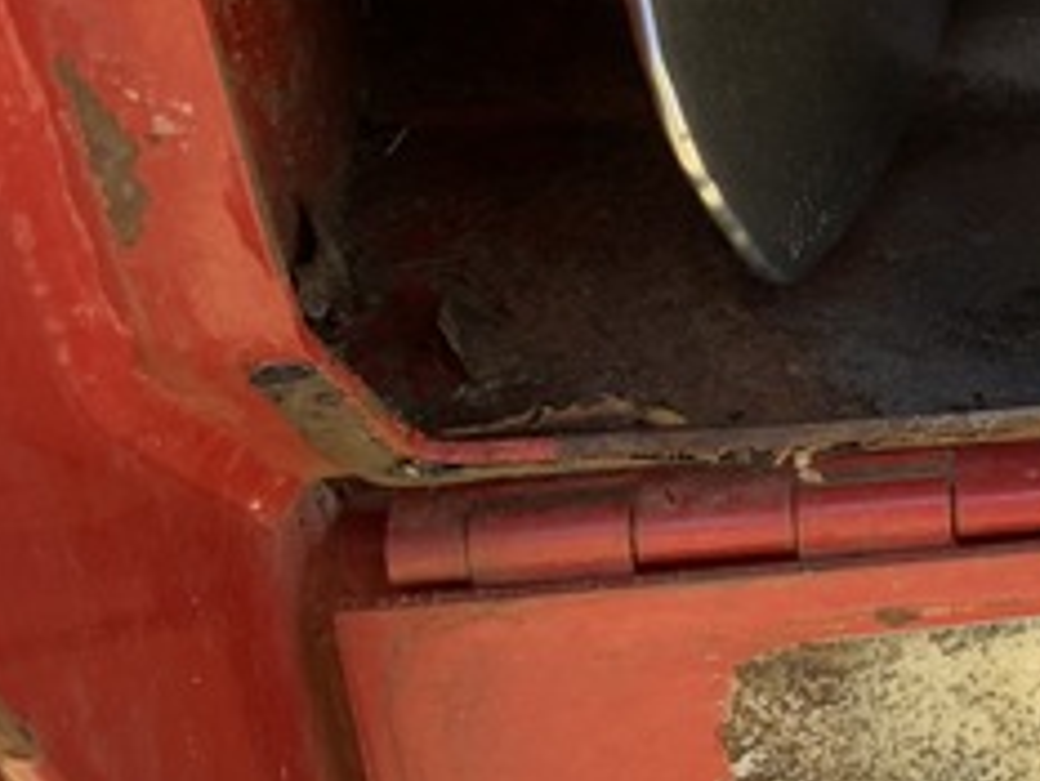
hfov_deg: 22.1
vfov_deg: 18.0
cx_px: 1223
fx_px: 2465
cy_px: 266
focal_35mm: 82
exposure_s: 1/122
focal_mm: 3
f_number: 1.8
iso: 25
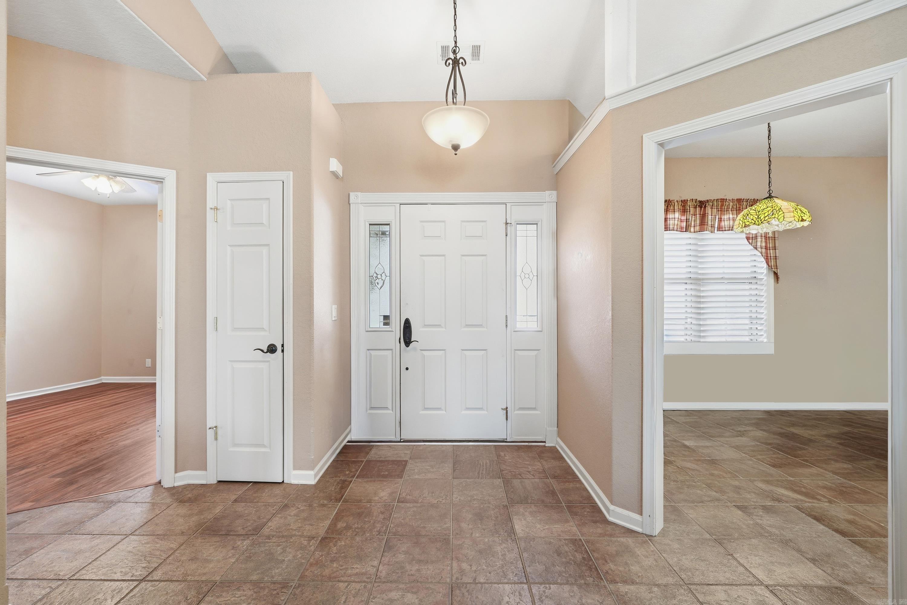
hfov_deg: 100.4
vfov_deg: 77.3
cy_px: 302
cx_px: 454
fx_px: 378
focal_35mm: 15
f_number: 9
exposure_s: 1/13
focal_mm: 10
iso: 250
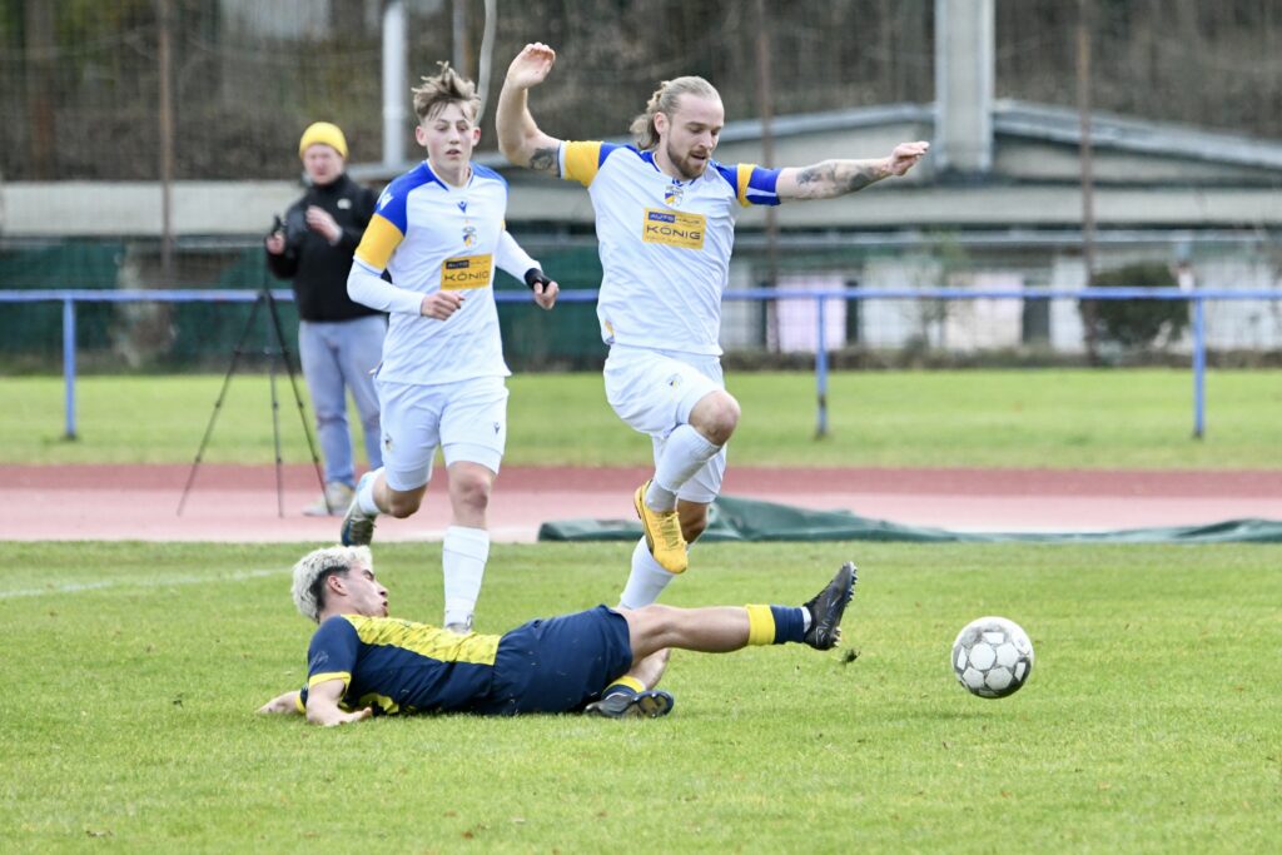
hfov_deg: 6.6
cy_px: 428
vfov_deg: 4.4
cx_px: 641
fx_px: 11040
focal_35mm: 310
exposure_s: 1/1600
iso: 3200
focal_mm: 310
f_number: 5.6
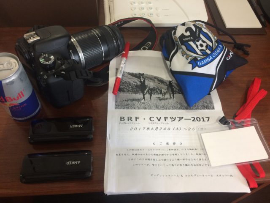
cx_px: 135
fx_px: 226
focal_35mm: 29
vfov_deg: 48.2
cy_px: 102
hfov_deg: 61.7
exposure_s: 1/30
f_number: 2.2
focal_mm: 4.15
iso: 125
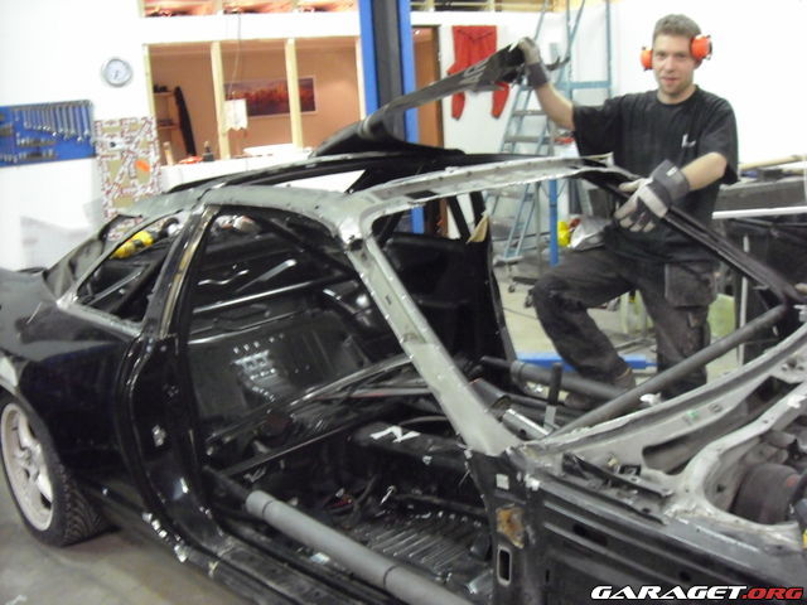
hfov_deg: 50.1
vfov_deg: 38.7
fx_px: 863
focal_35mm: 37
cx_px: 404
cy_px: 302
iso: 800
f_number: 2.7
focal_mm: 6.2
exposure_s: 1/13
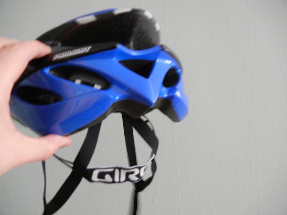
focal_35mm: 30
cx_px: 144
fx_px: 249
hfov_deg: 60.0
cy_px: 108
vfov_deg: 46.8
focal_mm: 5.4
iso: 400
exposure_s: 1/3.5
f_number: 3.5
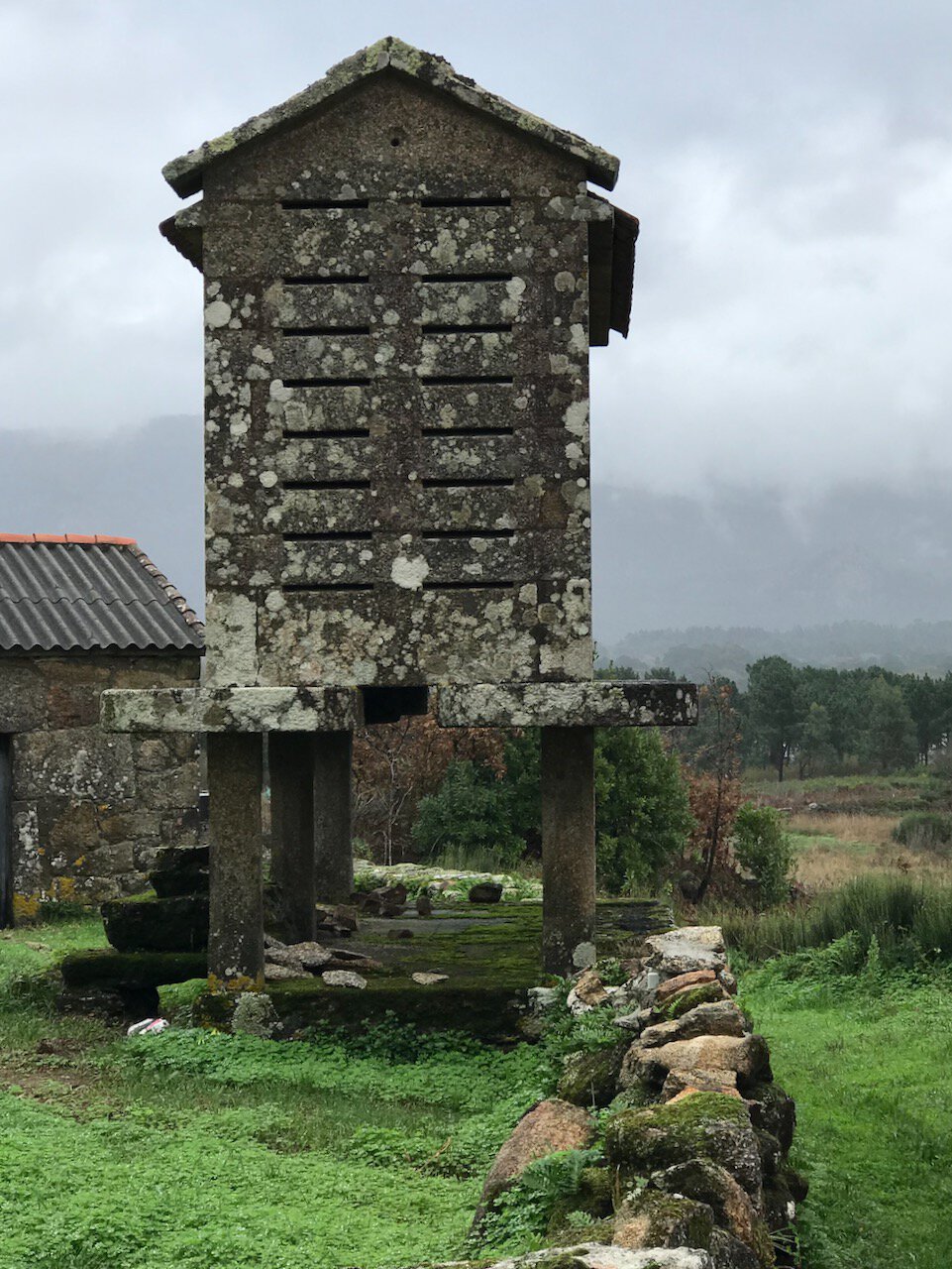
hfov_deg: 25.7
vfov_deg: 33.8
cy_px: 634
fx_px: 2089
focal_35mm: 57
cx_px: 476
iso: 20
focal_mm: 6.6
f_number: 2.8
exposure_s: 1/271
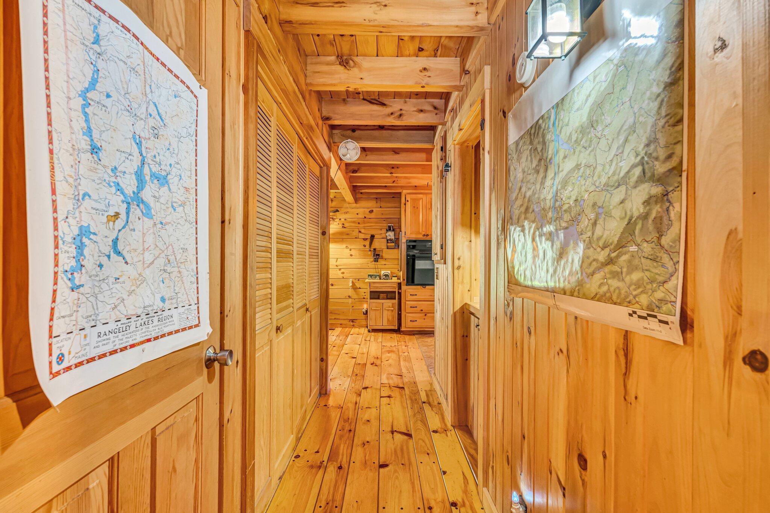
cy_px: 256
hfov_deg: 91.6
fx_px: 374
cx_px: 385
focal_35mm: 18
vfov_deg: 68.9
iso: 640
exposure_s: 1/3.33
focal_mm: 17.5
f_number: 8
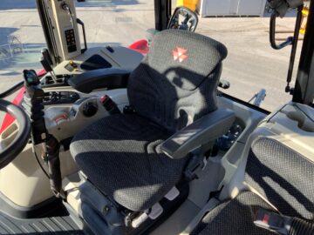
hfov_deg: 61.7
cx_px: 157
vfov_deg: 48.2
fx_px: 263
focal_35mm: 29
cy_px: 118
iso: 16
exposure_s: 1/161
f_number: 1.8
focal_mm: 3
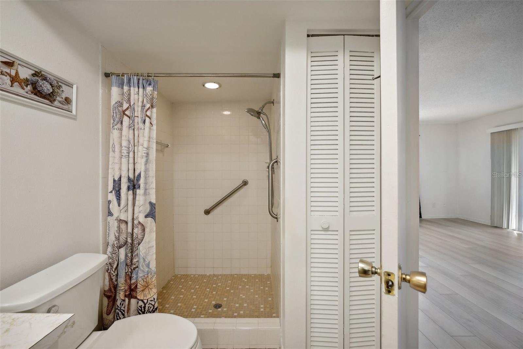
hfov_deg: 104.3
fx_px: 203
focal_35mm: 14
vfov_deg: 81.2
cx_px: 262
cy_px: 174
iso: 400
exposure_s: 1/15
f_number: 8
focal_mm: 14
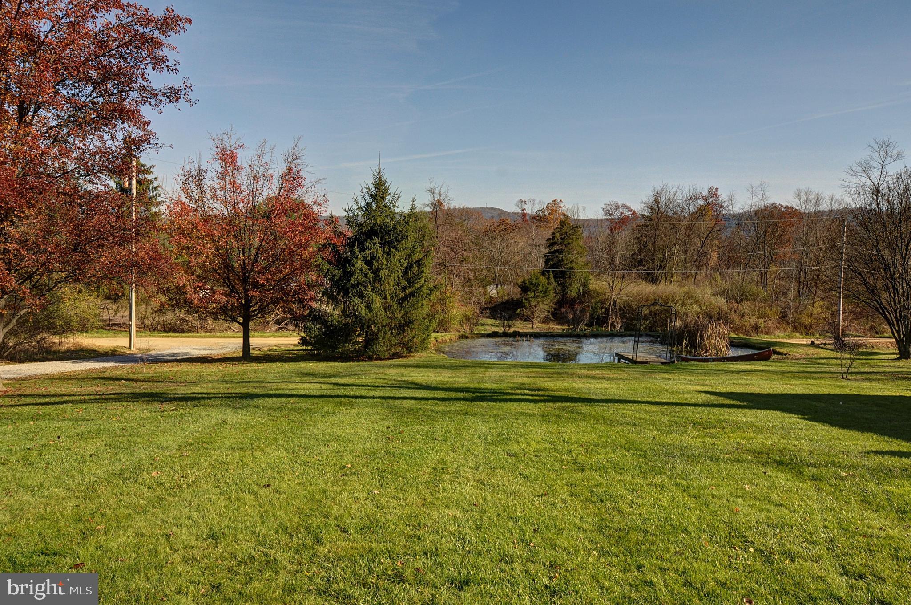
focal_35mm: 36
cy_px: 302
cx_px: 456
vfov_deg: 36.8
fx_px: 910
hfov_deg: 53.2
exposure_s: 1/500
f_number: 10
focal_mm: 24
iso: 400
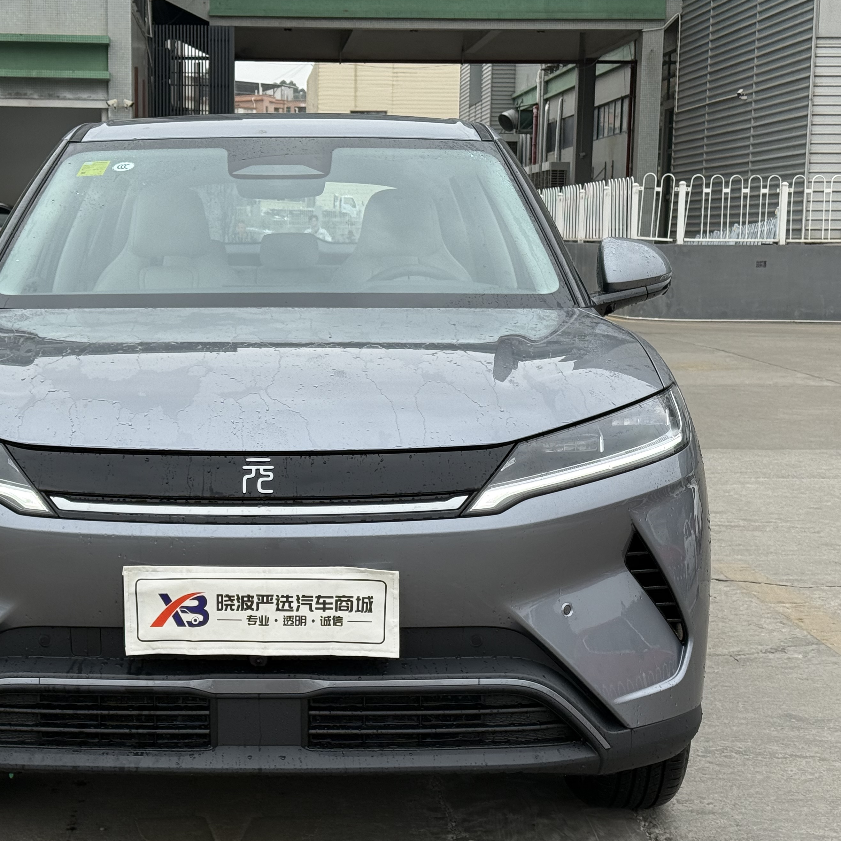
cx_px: 291
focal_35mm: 65
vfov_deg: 26.5
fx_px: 1787
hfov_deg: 26.4
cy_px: 454
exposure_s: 1/2273
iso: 80
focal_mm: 6.76
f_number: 1.78
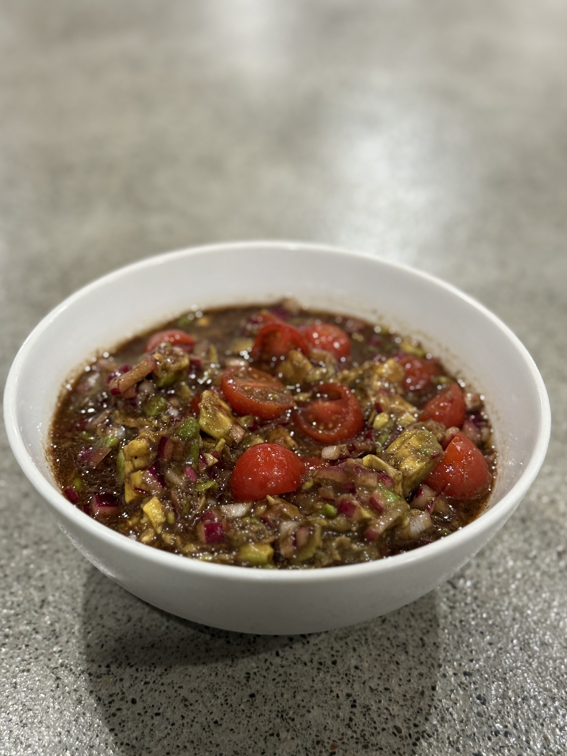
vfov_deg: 38.9
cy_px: 380
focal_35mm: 49
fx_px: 1070
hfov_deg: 29.7
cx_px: 281
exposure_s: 1/40
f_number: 1.78
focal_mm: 6.76
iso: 250
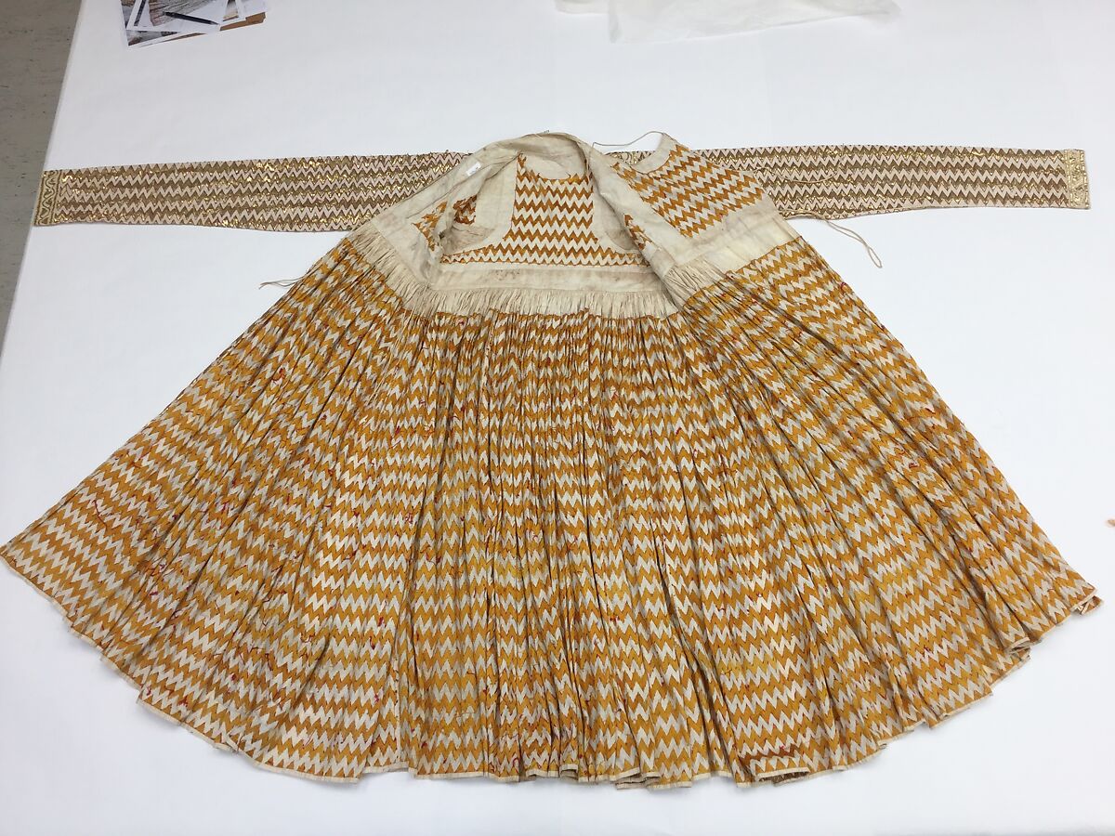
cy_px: 418
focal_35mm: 31
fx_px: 999
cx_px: 558
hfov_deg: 58.4
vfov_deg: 45.4
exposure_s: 1/60
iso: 32
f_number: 2.4
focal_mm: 3.3
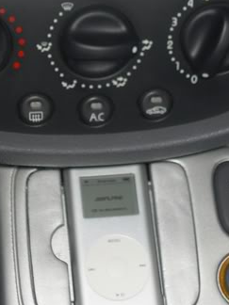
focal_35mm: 146
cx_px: 119
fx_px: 1288
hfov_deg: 10.2
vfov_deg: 13.4
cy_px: 24
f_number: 4.1
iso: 50
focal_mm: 11.8
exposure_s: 1/100
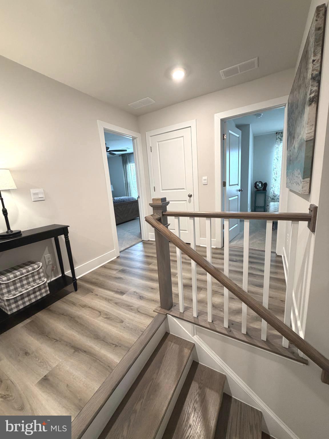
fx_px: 177
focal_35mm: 14
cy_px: 220
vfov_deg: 102.1
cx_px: 164
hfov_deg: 85.7
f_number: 2.2
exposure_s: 1/60
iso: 250
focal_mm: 2.22
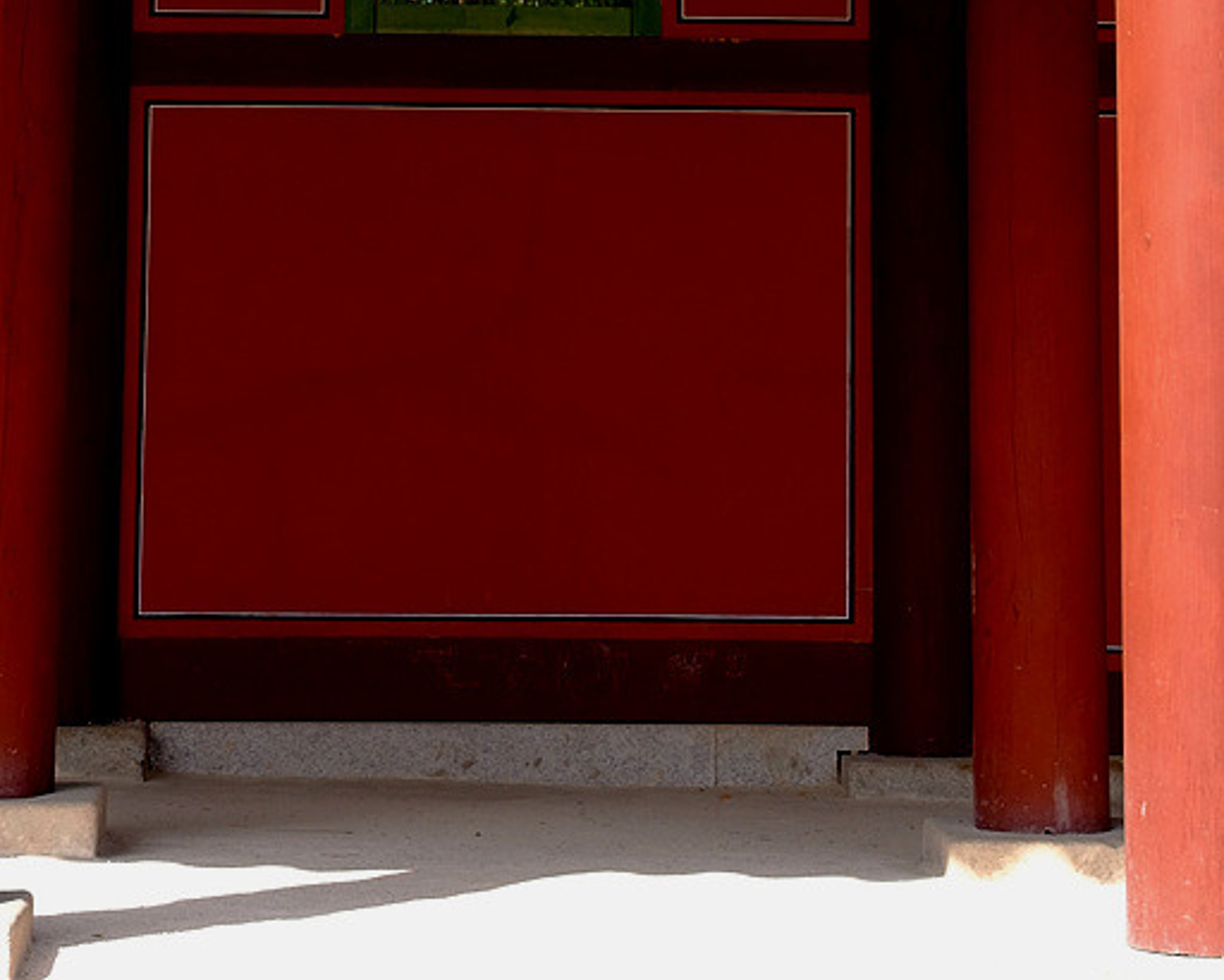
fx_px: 4131
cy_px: -222
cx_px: 557
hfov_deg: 16.8
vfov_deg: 13.1
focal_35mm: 114
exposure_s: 1/160
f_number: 6.3
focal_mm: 36
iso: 125
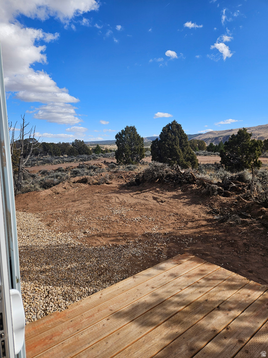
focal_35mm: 23
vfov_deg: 73.9
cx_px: 134
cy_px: 179
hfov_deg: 58.9
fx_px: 237
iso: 25
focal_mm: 5.4
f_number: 1.8
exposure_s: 1/1654
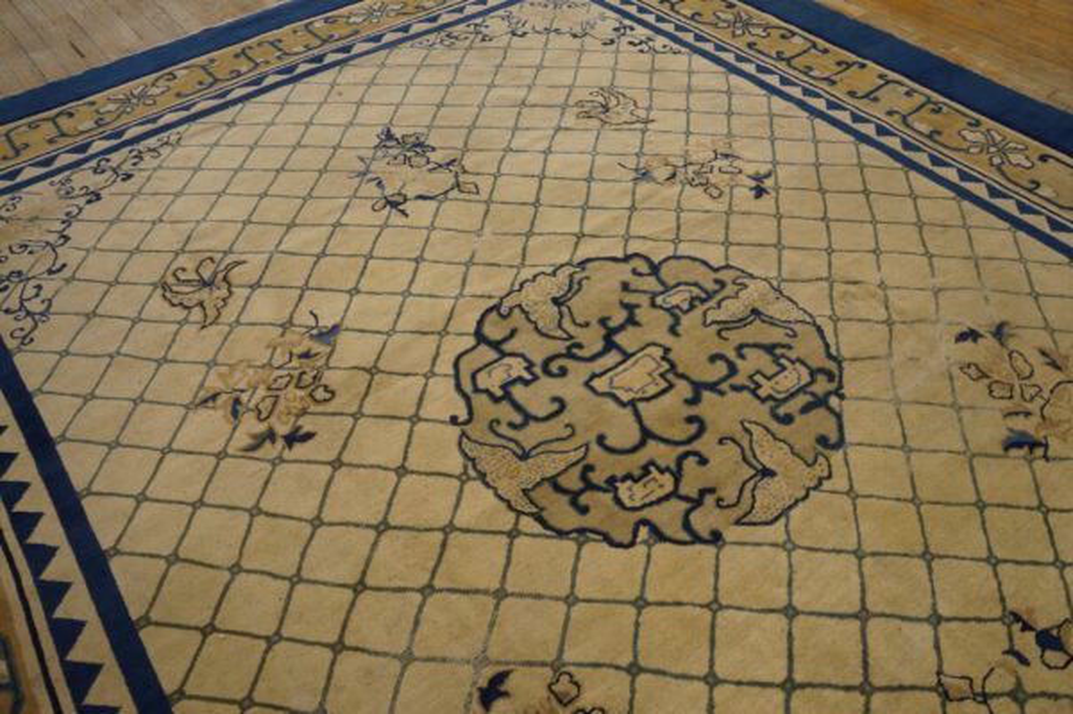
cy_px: 357
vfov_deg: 47.9
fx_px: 804
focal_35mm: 27
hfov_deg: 67.4
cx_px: 536
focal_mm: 18
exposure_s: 1/60
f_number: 4
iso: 500
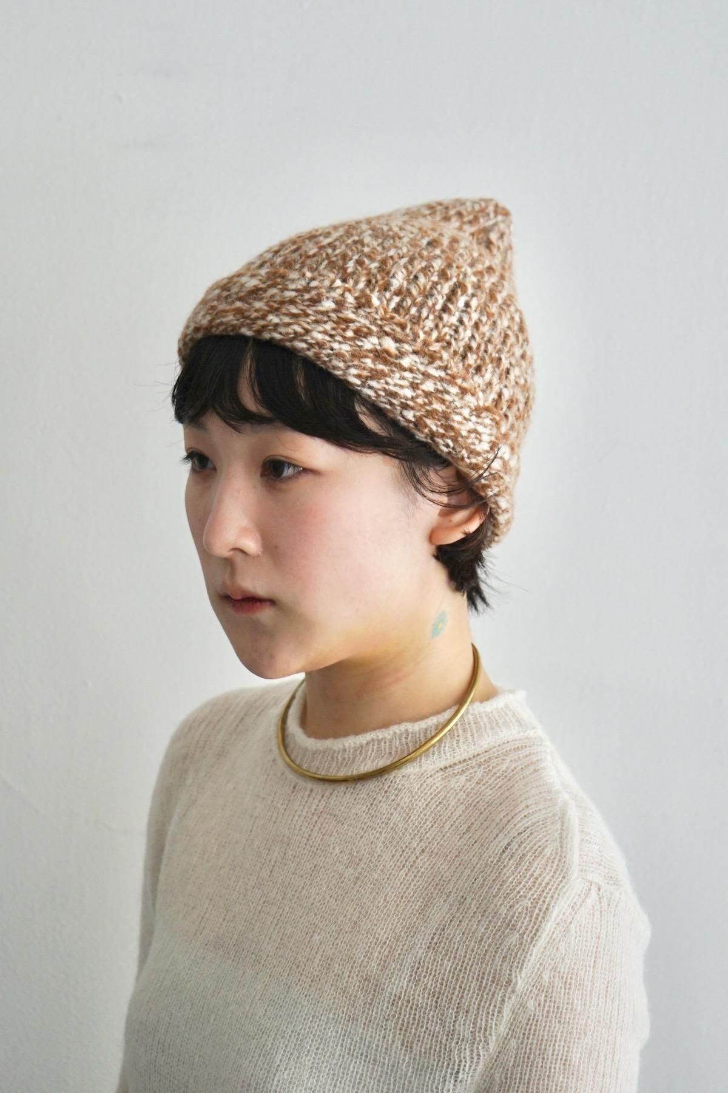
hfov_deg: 20.9
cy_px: 546
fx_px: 1972
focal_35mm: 65
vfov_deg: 31.0
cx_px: 364
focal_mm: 65
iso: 800
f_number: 5.6
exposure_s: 1/160
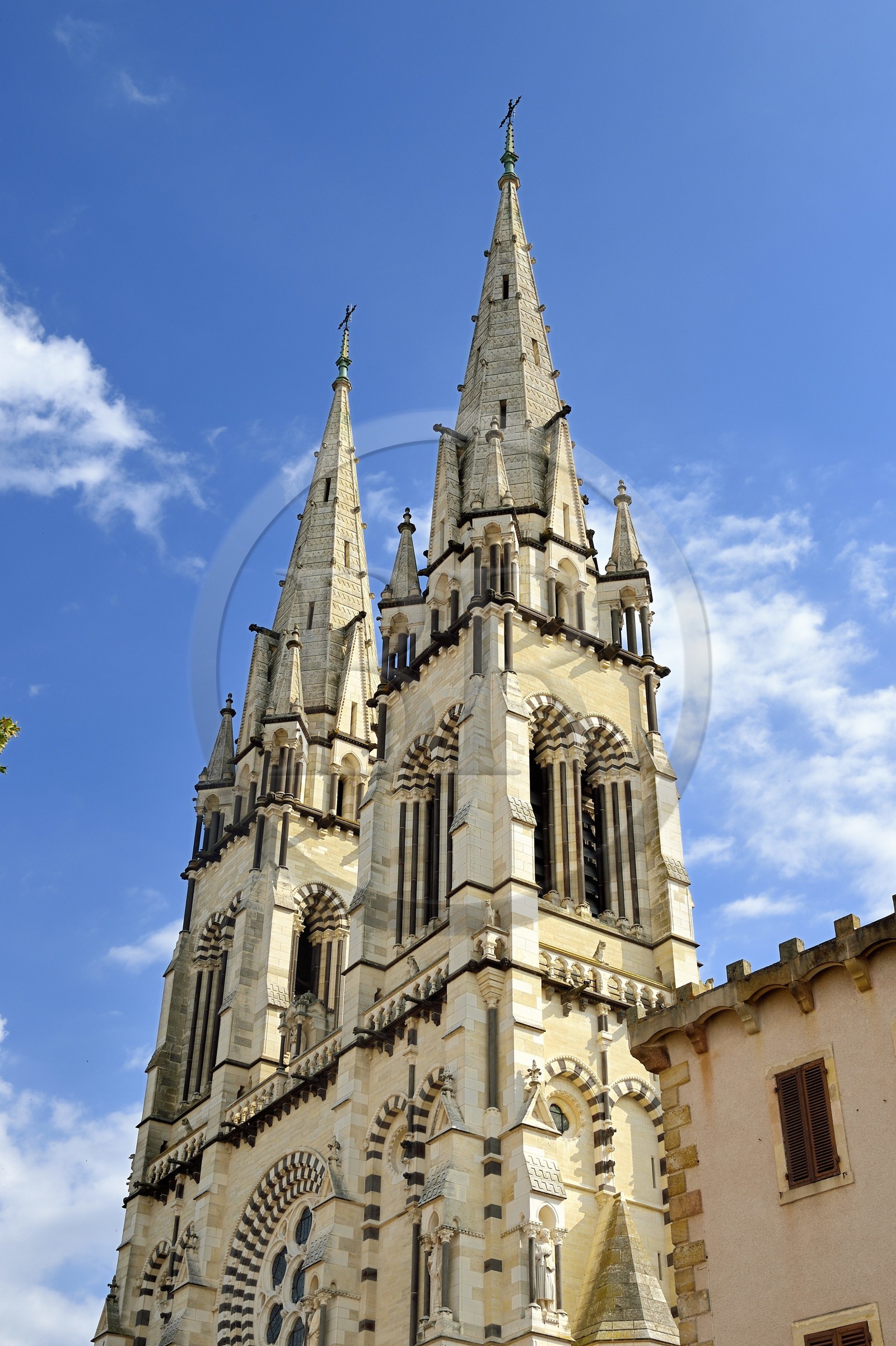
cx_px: 448
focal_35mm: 46
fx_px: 1719
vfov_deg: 42.8
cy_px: 673
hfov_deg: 29.2
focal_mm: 46
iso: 200
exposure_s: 1/250
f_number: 13
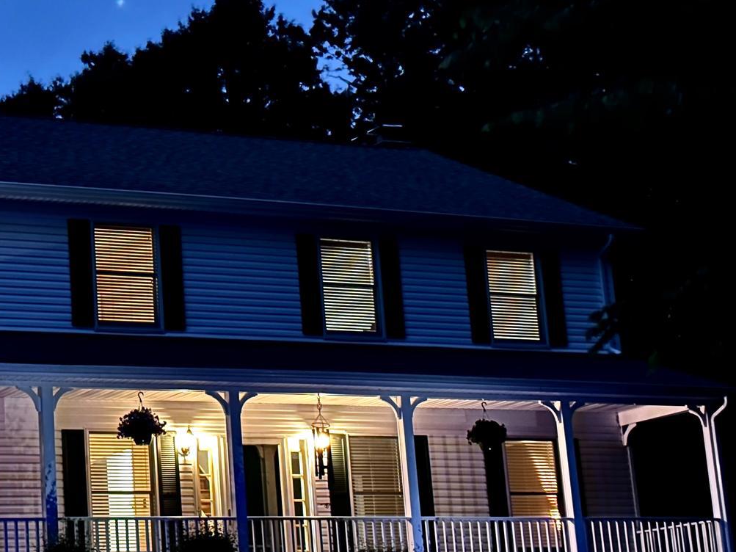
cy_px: 211
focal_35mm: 98
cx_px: 159
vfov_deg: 15.1
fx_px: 2083
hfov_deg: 19.8
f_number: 1.78
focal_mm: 6.86
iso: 400
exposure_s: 1/12
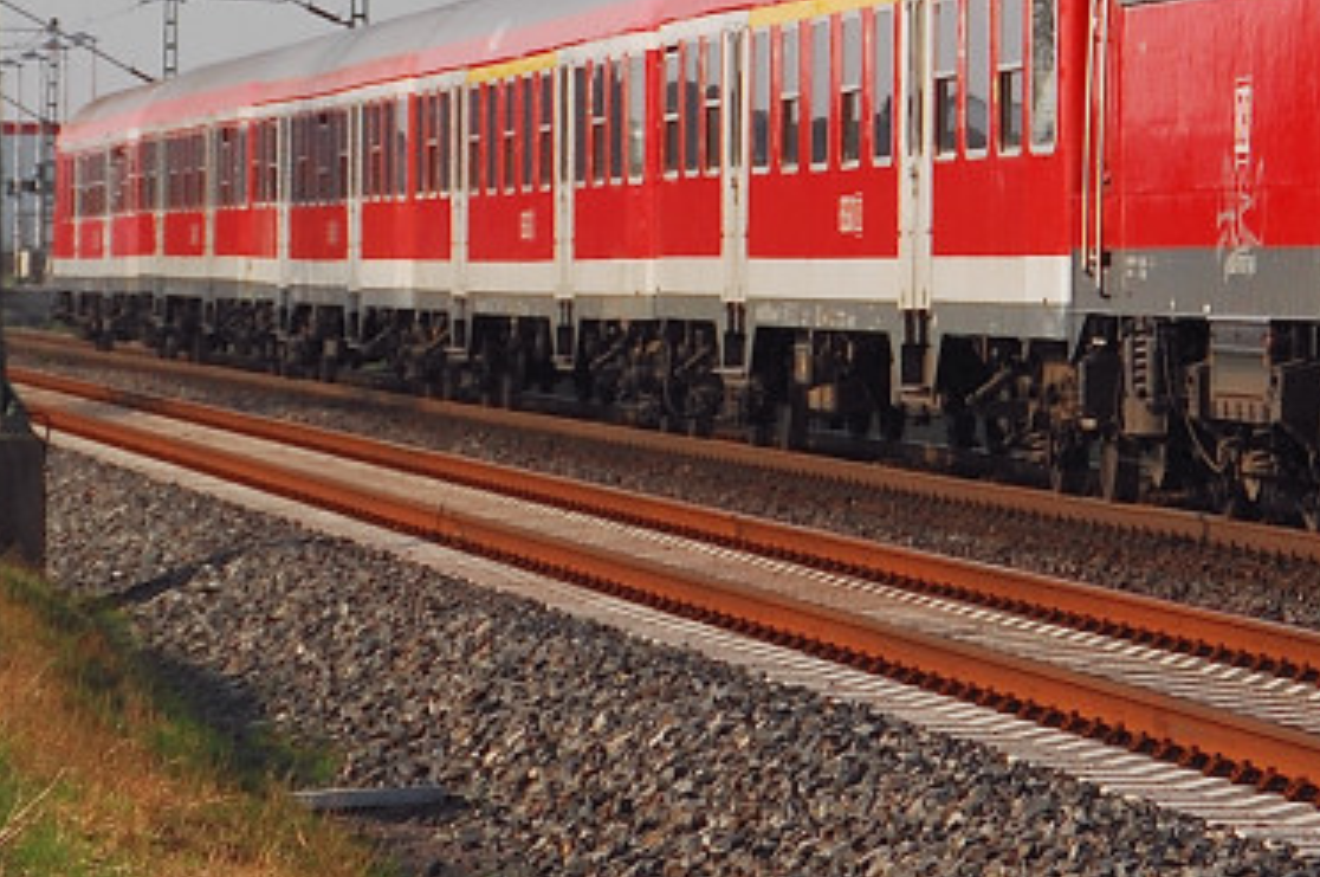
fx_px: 12867
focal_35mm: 351
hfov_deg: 5.9
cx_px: 947
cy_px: -27
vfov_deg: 3.9
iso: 400
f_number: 8
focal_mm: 85
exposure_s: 1/1000
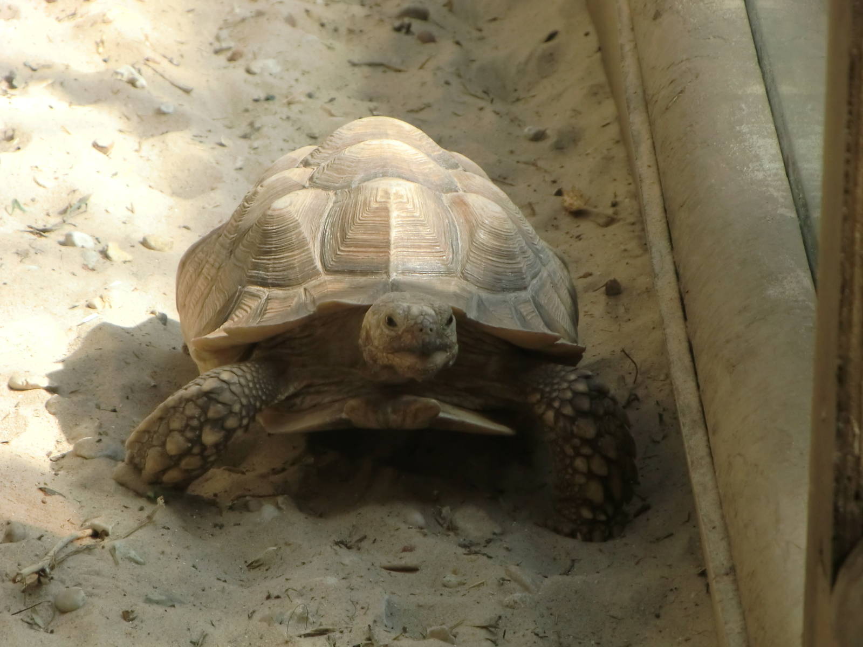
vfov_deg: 6.2
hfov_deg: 8.2
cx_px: 432
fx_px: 5983
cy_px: 324
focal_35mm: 240
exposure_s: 1/250
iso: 250
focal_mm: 43
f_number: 5.8
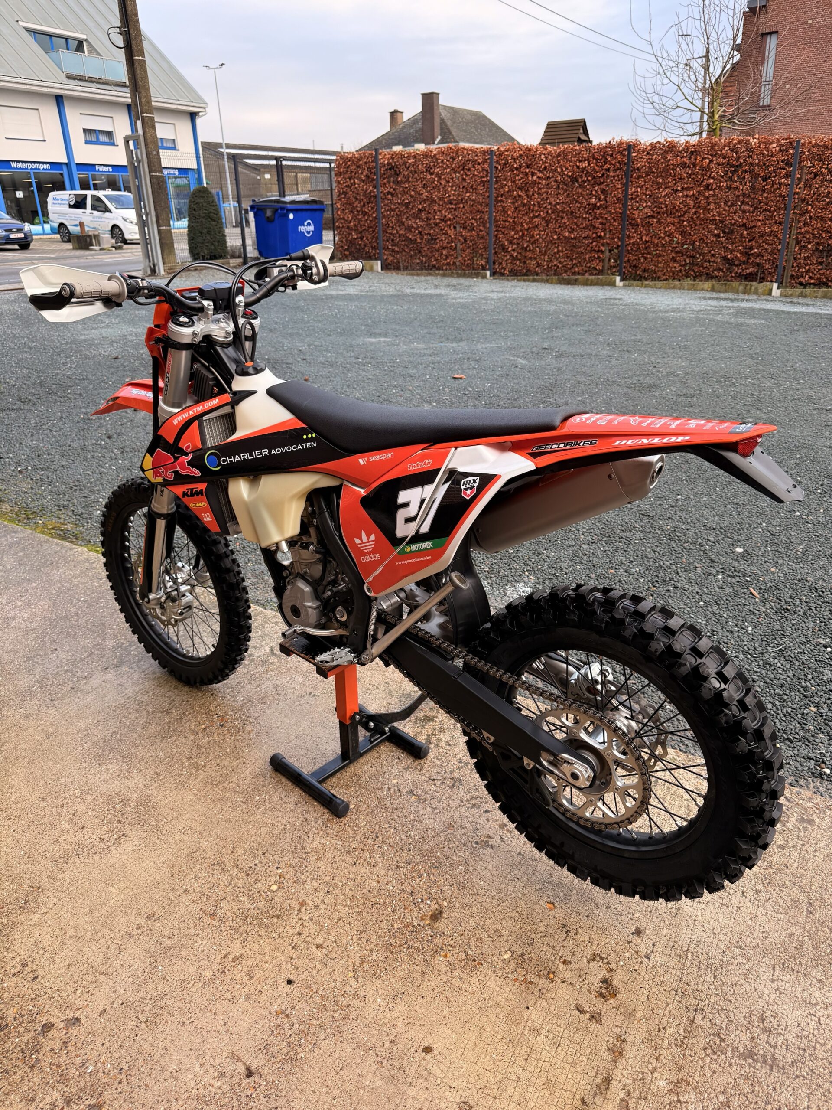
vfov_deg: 71.6
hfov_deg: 56.8
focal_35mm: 24
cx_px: 416
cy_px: 555
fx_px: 769
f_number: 1.78
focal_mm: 6.76
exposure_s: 1/677
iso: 100
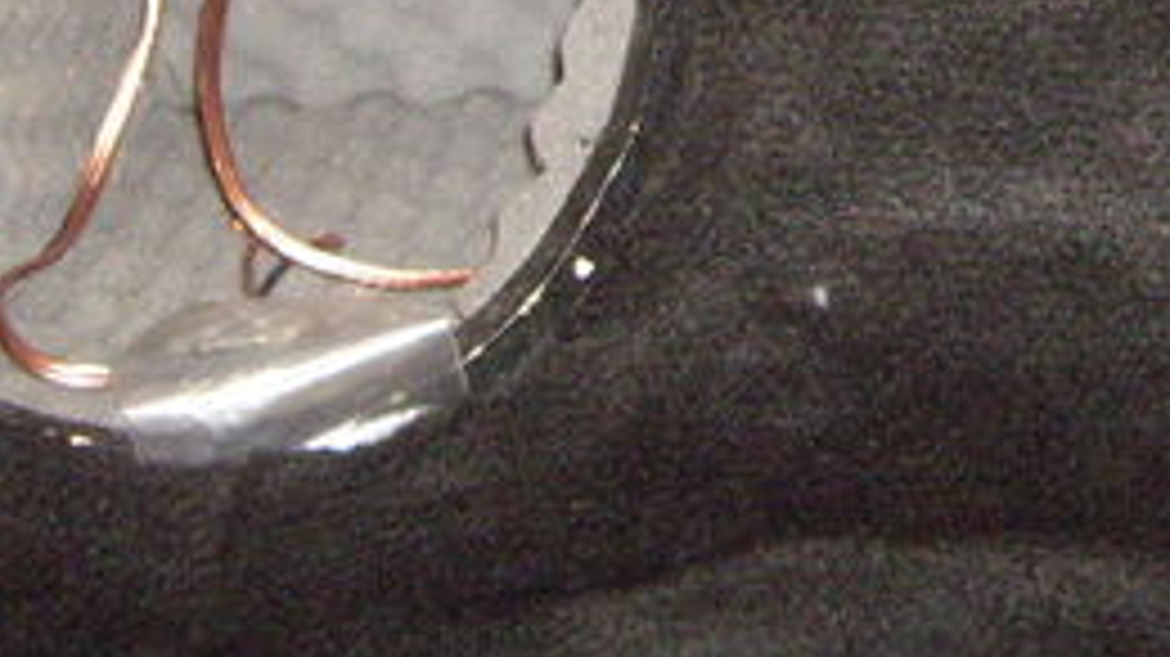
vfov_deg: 11.6
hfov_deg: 20.7
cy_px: -166
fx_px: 3163
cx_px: 932
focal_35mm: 102
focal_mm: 6.2
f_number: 2.7
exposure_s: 1/40
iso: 400
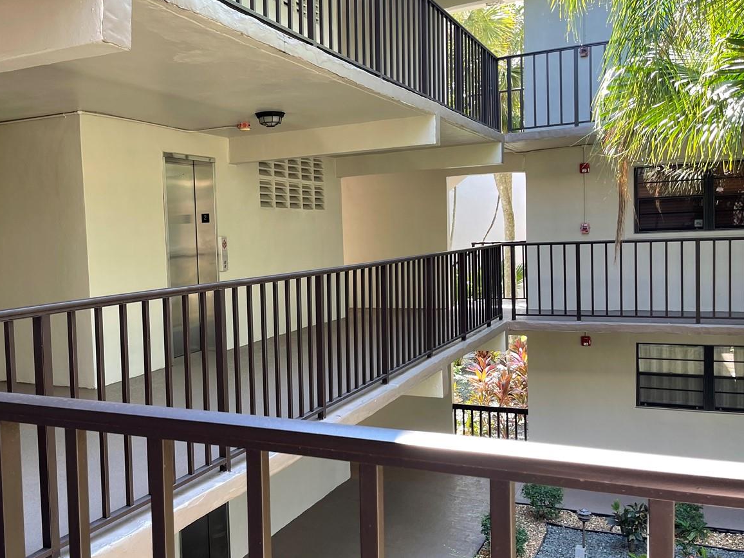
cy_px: 281
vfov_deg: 39.7
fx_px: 774
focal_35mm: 36
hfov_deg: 50.5
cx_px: 250
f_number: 1.6
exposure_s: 1/121
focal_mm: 5.1
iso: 64
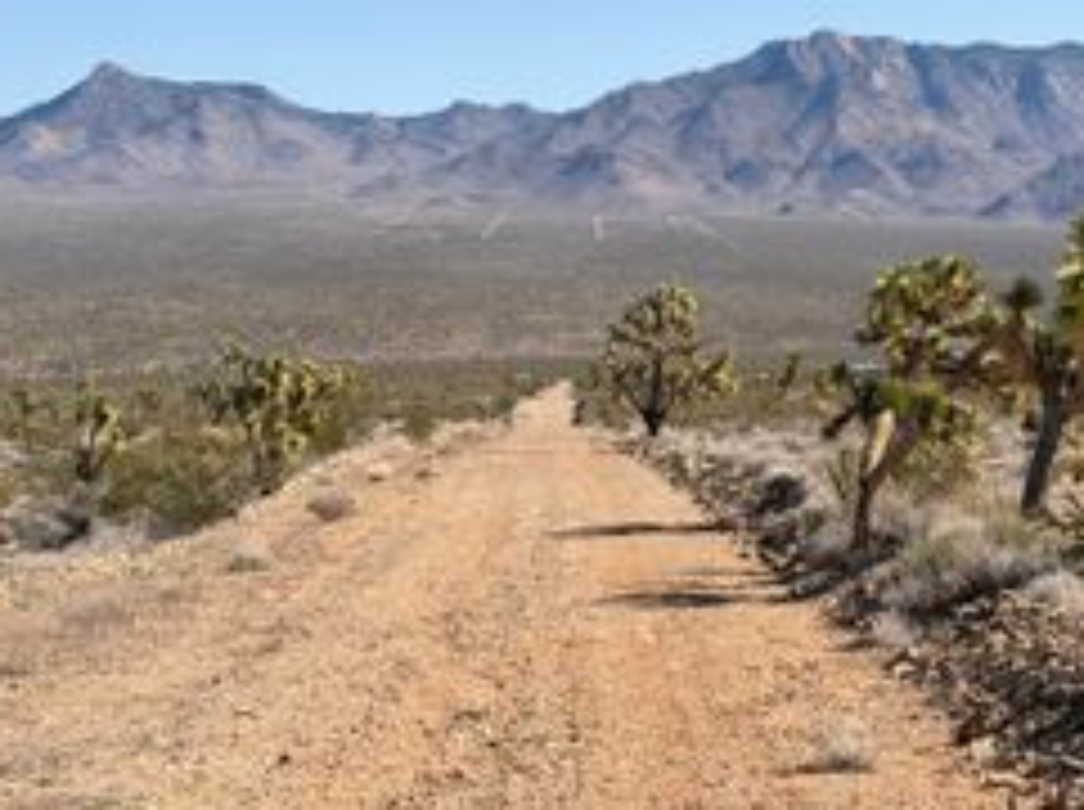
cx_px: 623
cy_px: 259
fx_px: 2689
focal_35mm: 86
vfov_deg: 17.1
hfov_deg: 22.8
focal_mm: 6.76
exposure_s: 1/4587
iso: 80
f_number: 1.78
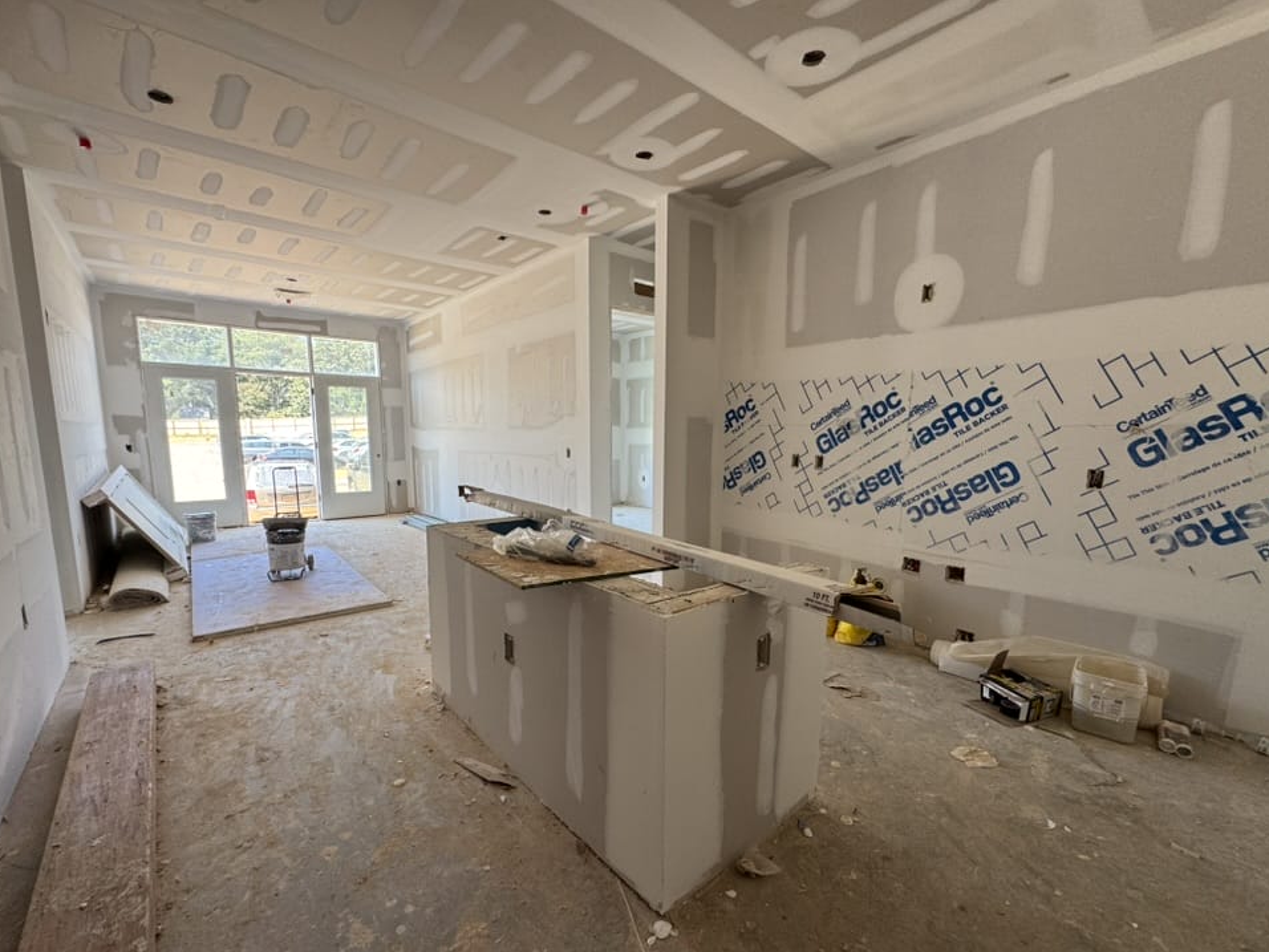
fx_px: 550
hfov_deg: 98.2
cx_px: 628
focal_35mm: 15
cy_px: 507
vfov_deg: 81.6
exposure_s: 1/99
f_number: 2.2
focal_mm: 2.22
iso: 80
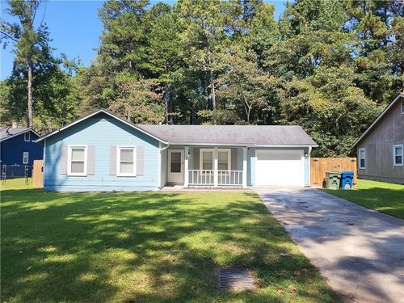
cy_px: 152
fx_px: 303
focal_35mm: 26
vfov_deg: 53.1
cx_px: 202
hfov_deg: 67.3
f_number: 1.8
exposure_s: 1/1399
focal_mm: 5.4
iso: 40
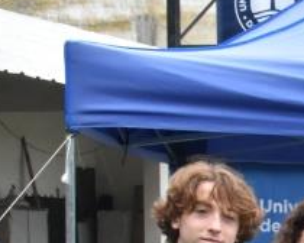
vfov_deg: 9.1
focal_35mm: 165
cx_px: 731
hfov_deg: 10.2
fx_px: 1485
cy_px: 378
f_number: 9
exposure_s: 1/320
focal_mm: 24
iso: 2000
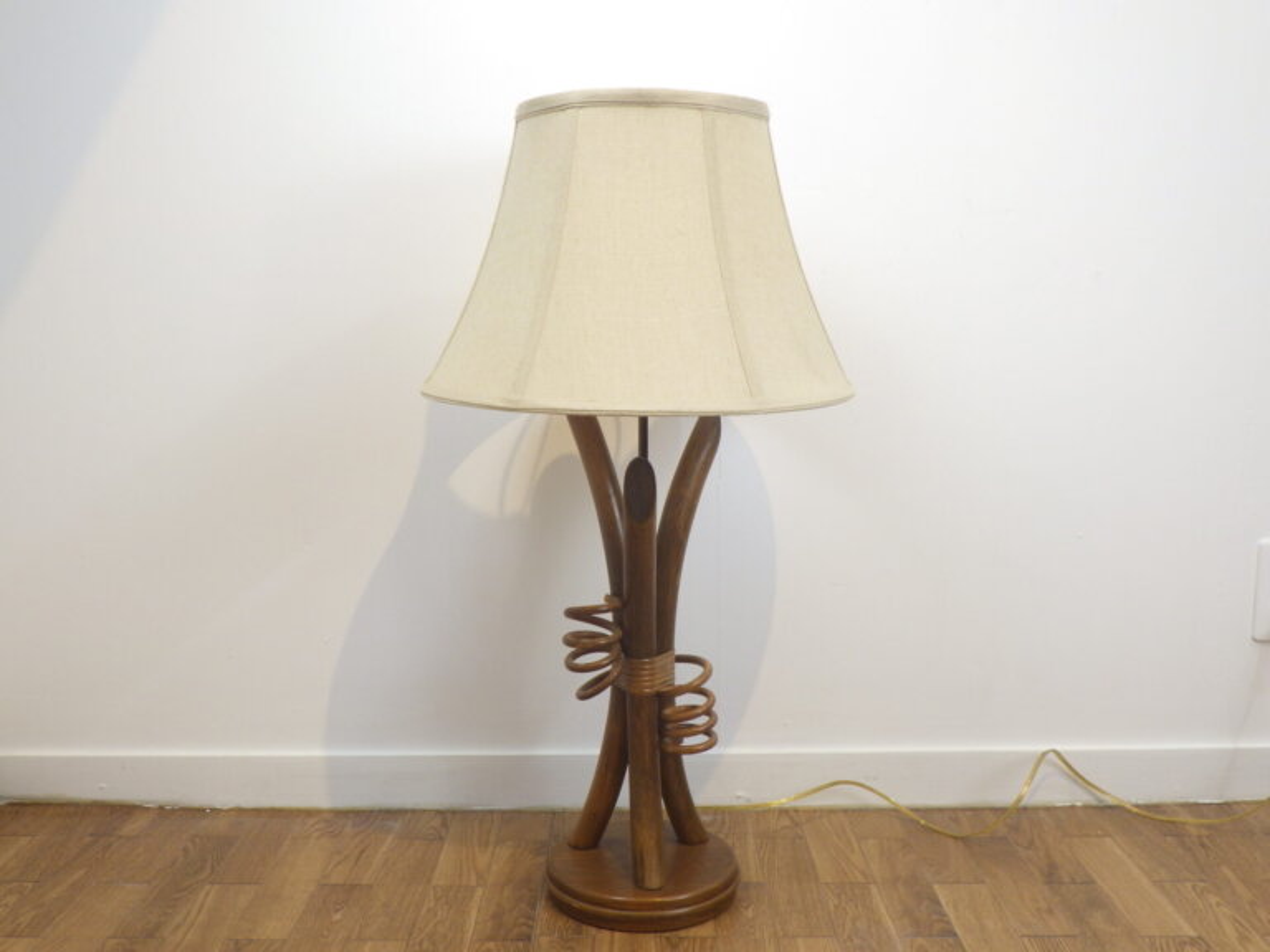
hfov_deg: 54.0
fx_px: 1247
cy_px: 476
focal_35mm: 34
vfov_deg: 41.8
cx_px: 635
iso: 125
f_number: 3.8
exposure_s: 1/13
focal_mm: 6.1
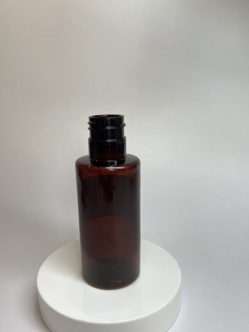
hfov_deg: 48.1
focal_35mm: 29
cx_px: 111
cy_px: 180
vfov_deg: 61.6
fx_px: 278
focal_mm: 5.7
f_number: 1.5
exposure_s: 1/377
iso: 50
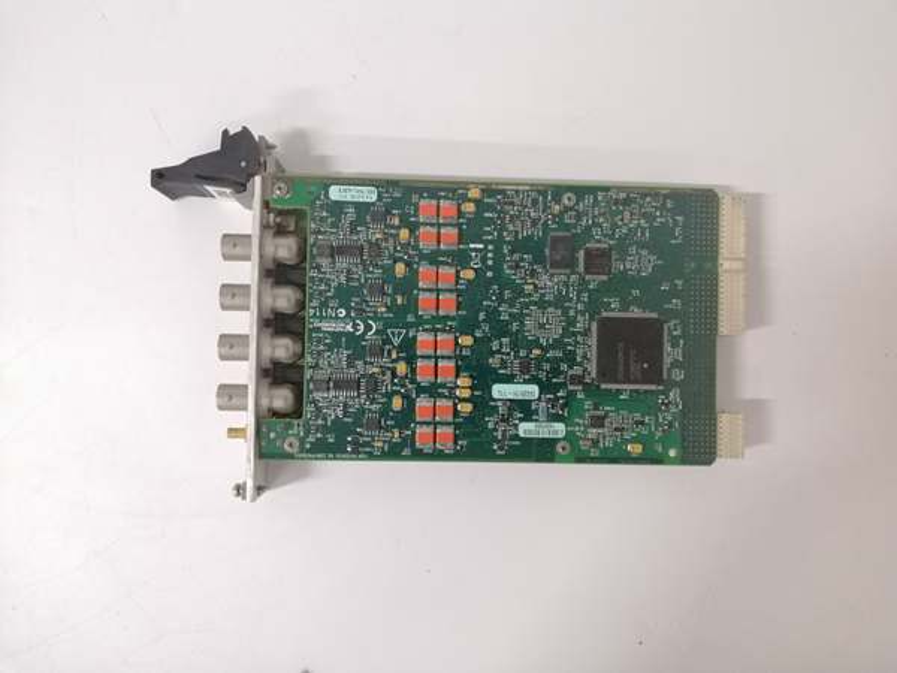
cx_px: 448
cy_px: 336
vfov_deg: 53.1
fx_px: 674
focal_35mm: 26
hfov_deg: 67.3
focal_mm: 3.81
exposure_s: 1/25
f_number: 2.2
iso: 320
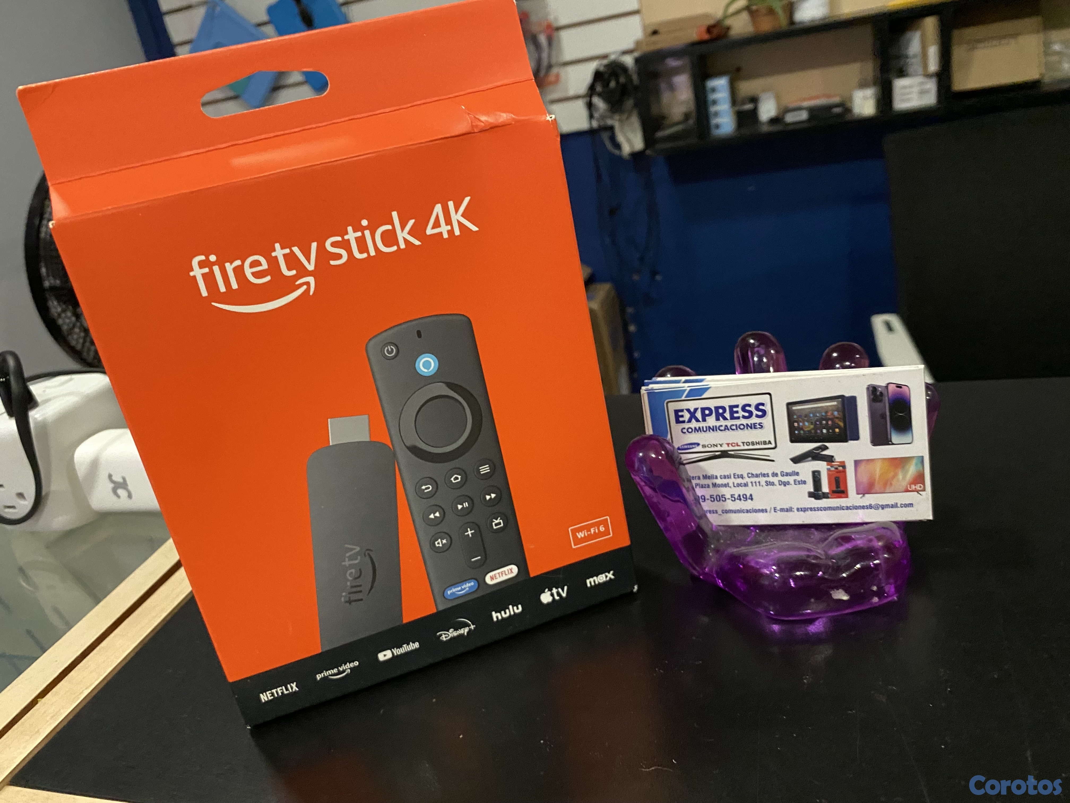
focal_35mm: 26
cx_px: 535
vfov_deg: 53.1
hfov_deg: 67.3
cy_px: 402
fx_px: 804
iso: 640
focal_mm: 4.25
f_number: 1.8
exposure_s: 1/30
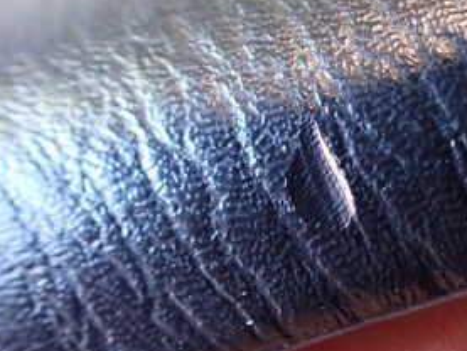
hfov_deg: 28.8
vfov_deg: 22.6
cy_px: 176
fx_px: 877
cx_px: 411
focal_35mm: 65
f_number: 2.3
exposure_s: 1/50
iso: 800
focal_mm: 5.4
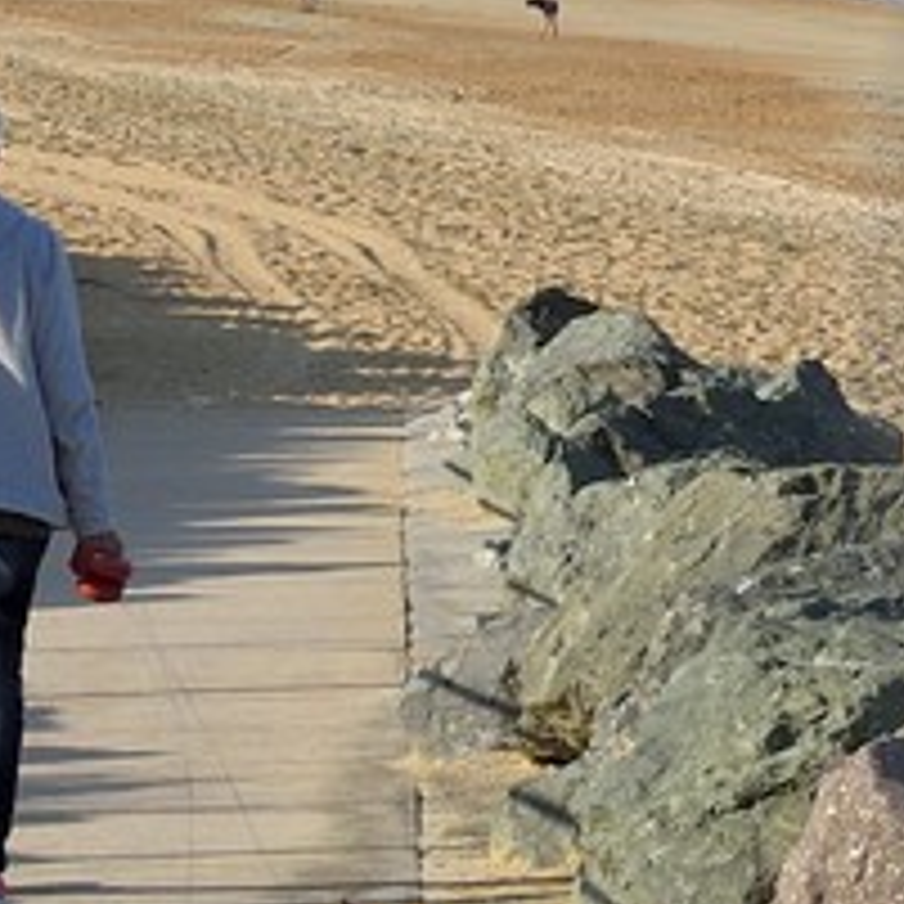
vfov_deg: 6.5
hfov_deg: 6.0
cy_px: 418
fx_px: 8007
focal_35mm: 271
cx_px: 2685
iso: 200
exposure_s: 1/250
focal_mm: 40
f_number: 11
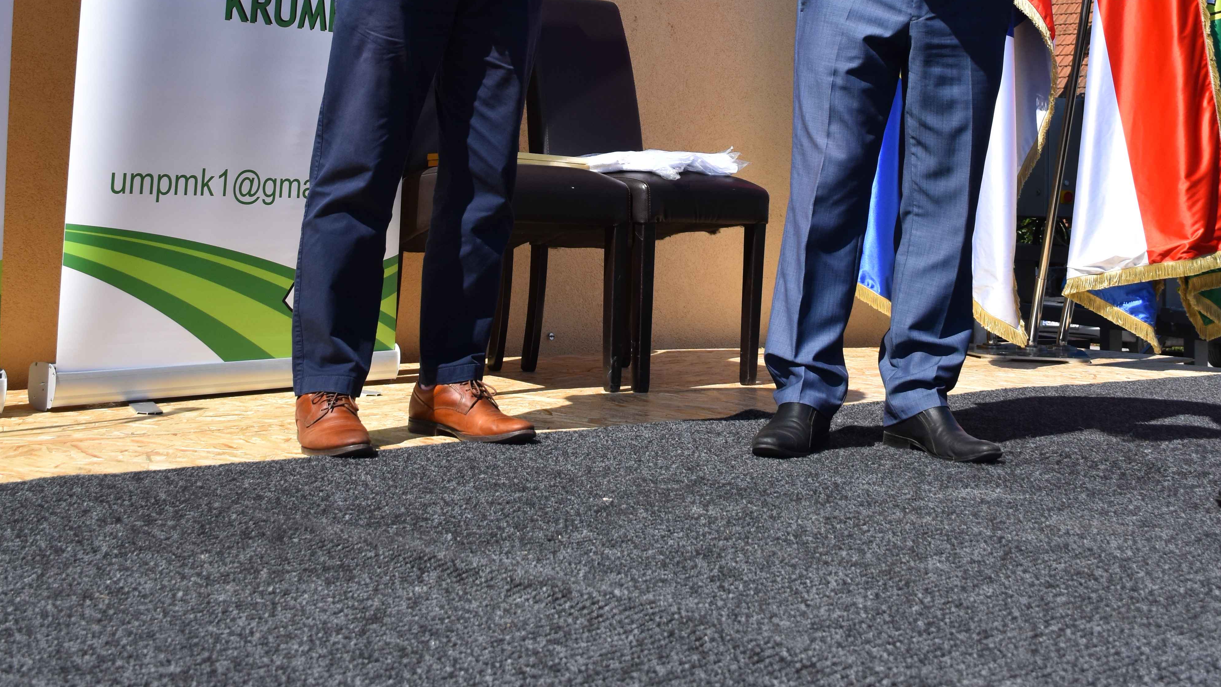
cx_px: 611
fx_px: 1774
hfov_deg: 38.0
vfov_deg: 21.0
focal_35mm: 55
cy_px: -30
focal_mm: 23
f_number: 7.1
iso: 400
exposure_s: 1/2000
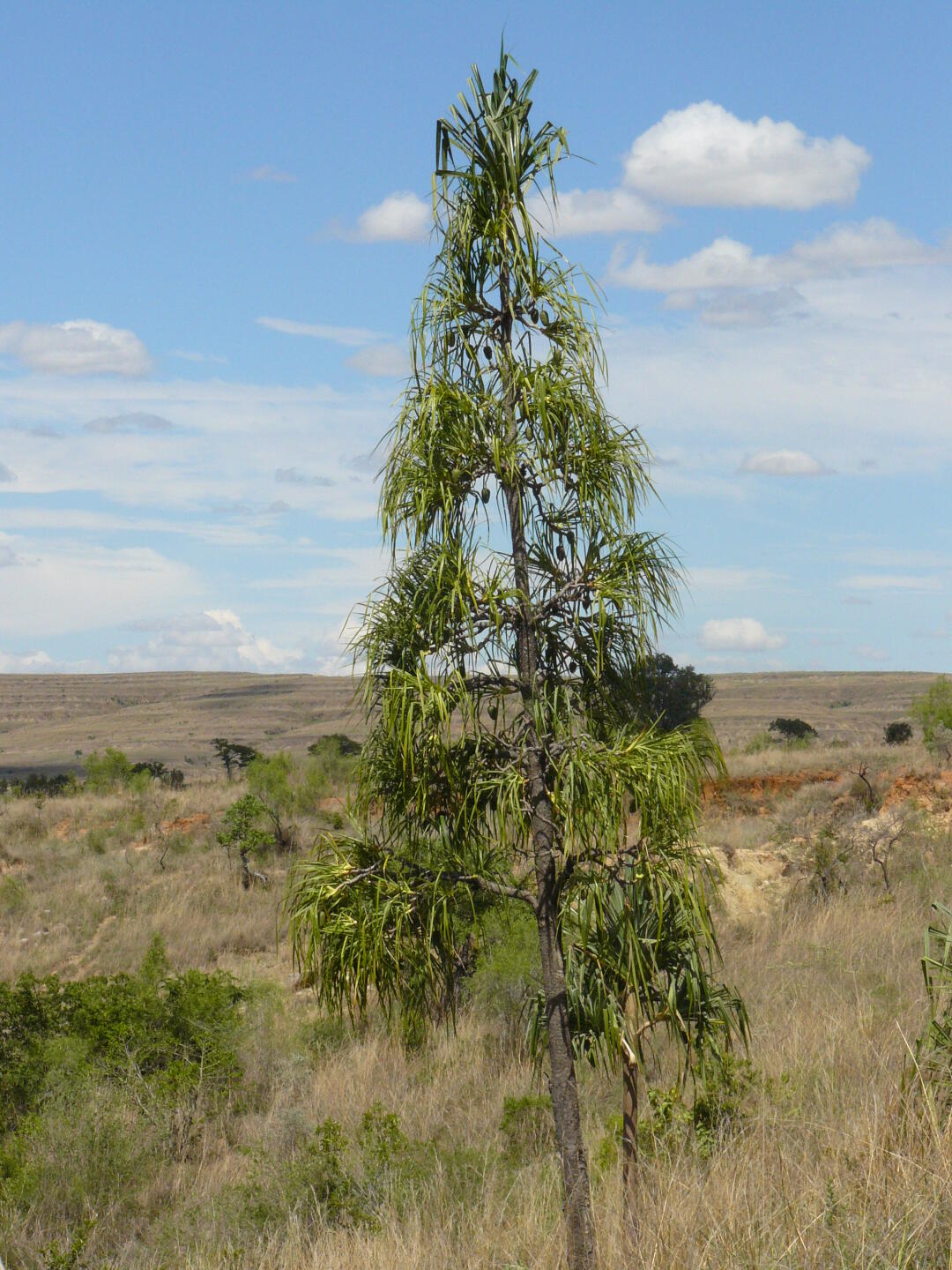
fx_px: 4180
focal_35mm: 114
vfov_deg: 17.3
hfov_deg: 13.0
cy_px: 635
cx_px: 476
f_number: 8
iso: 200
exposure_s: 1/640
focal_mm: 19
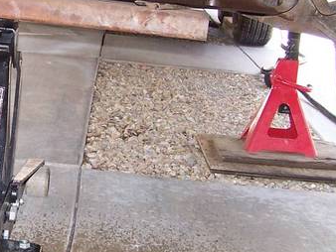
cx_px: -8
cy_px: 85
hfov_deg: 20.7
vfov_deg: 16.2
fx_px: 884
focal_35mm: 91
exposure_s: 1/60
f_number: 2.8
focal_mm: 6.3
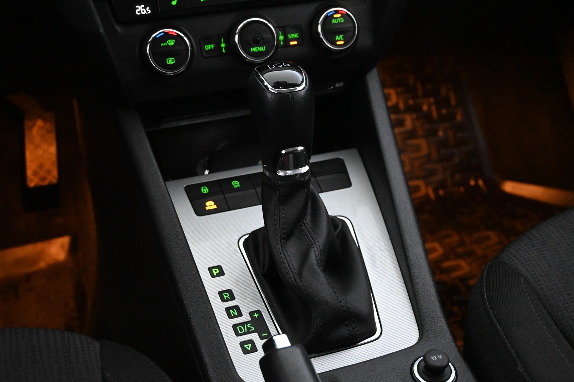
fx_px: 753
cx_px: 287
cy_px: 191
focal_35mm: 47
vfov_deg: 28.5
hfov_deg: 41.7
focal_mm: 31.5
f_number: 5
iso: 10000
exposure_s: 1/50
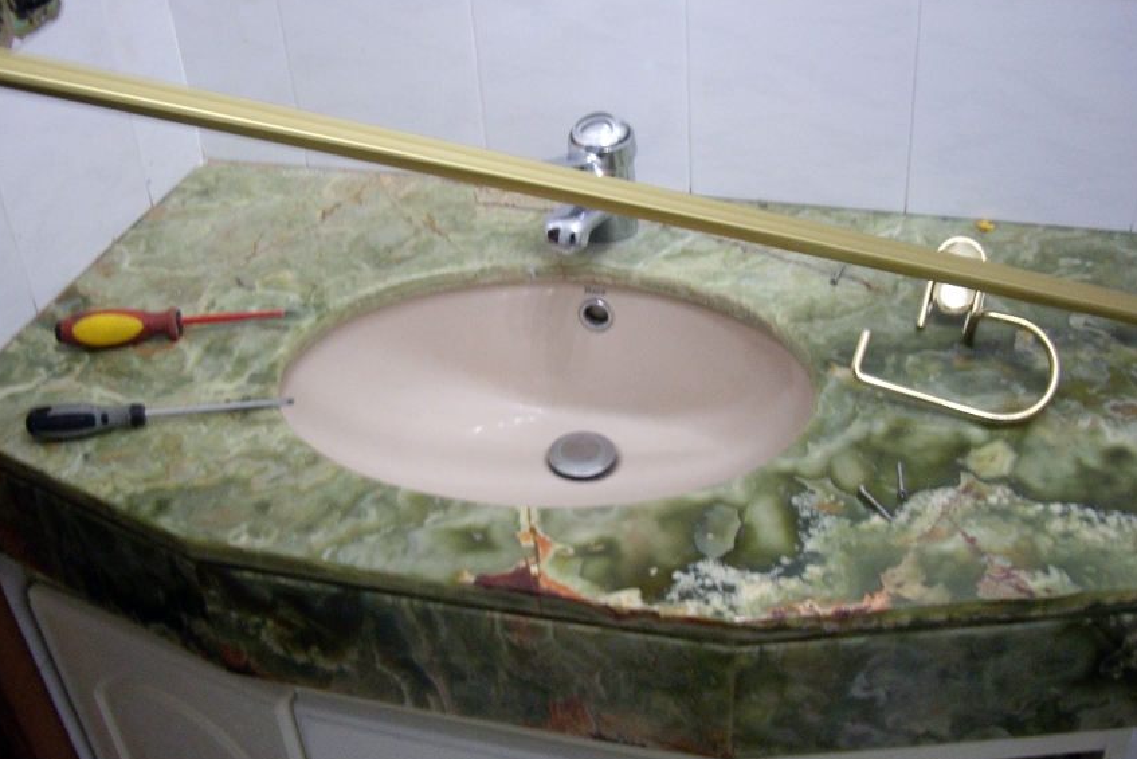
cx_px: 576
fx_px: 1327
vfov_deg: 31.9
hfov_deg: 46.4
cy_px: 351
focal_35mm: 42
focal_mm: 7.9
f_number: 2.8
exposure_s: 1/15
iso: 400
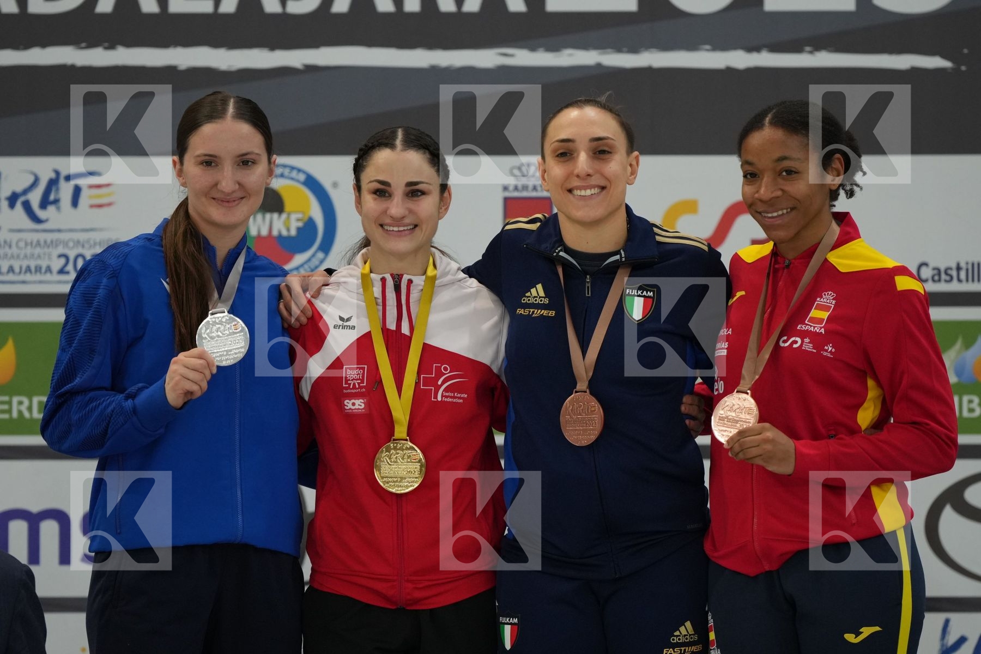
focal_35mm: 240
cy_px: 327
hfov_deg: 8.6
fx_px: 6539
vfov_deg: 5.7
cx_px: 490
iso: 1600
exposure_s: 1/500
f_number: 2.8
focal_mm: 160
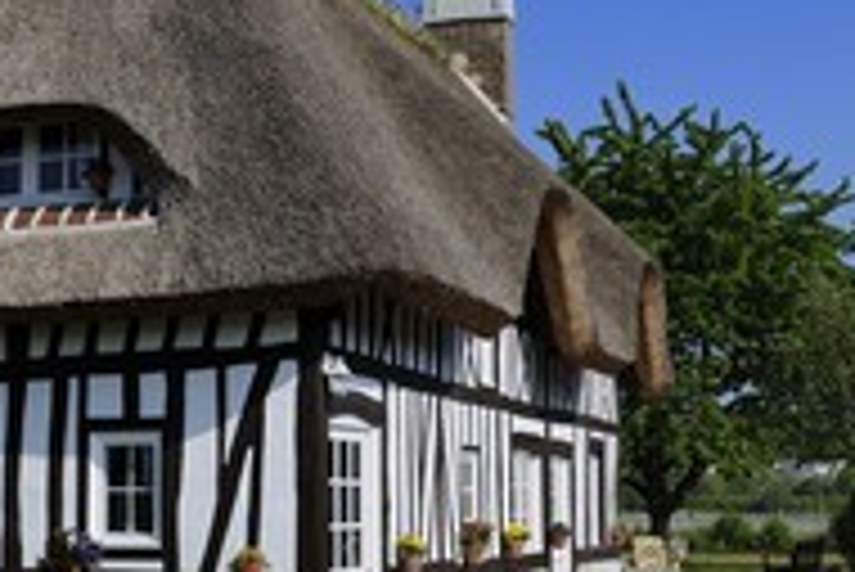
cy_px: 329
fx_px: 1783
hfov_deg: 26.7
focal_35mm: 75
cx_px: 230
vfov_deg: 18.2
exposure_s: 1/160
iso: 200
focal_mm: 34
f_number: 14
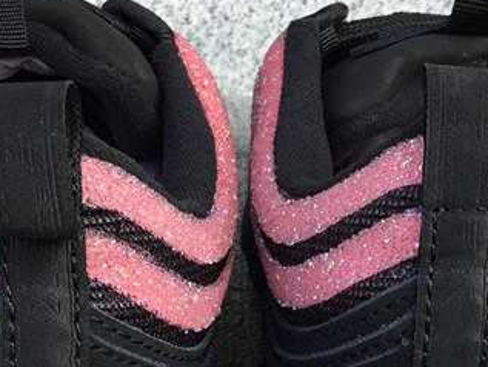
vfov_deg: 16.6
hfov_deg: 22.2
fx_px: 1241
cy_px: 325
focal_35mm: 88
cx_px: 282
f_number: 2.4
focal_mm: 3.3
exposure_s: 1/120
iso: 32
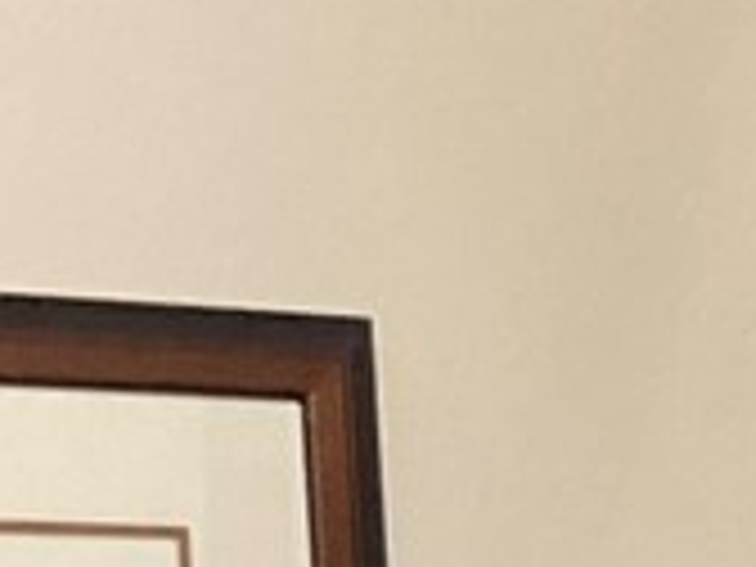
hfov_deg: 10.2
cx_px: 1570
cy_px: 1444
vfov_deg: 7.7
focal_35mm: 177
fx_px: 3866
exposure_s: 1/60
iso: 200
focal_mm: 3
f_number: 1.8
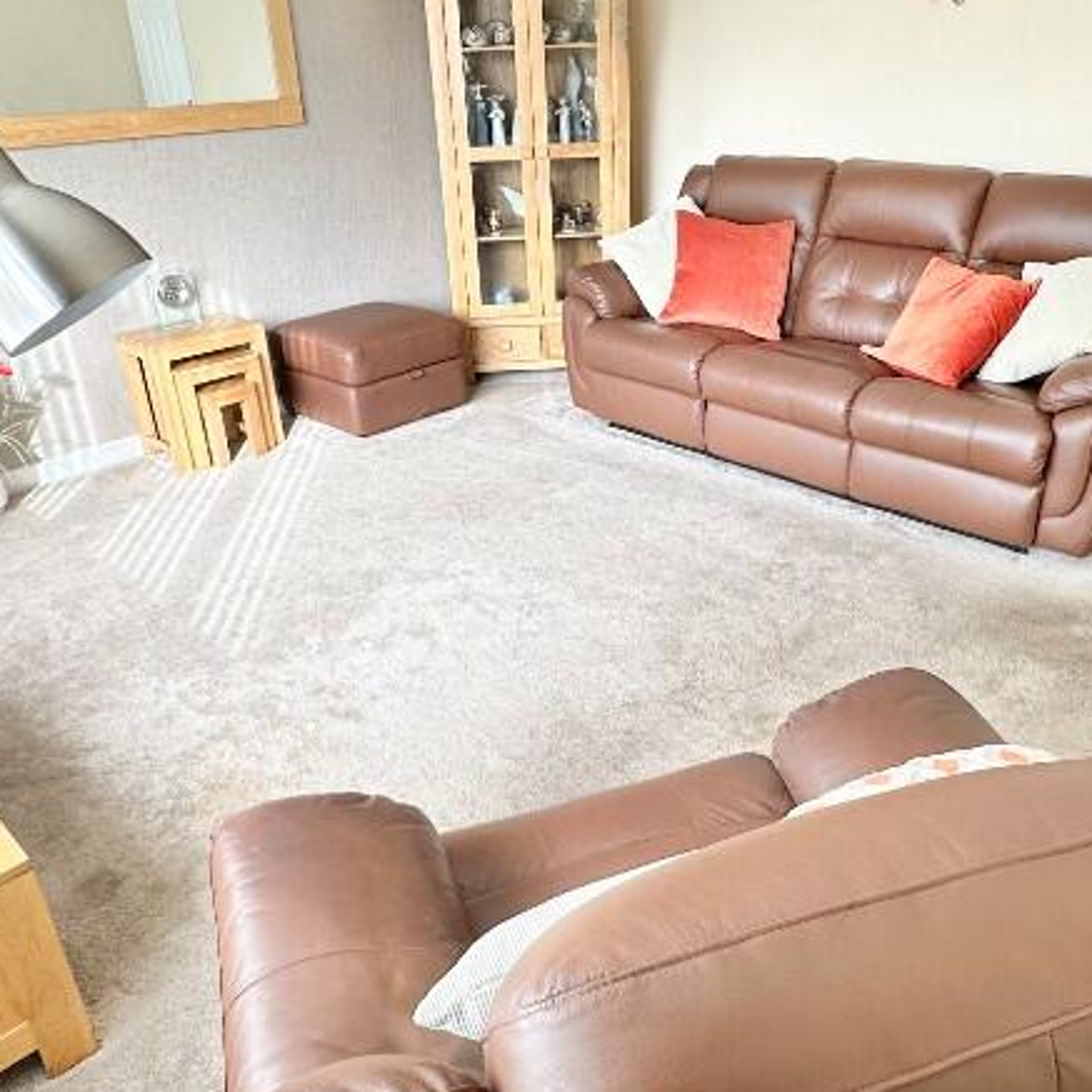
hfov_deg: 55.6
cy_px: 560
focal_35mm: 29
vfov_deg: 55.6
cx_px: 585
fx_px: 1035
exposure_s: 1/99
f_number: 2.2
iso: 80
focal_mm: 2.22
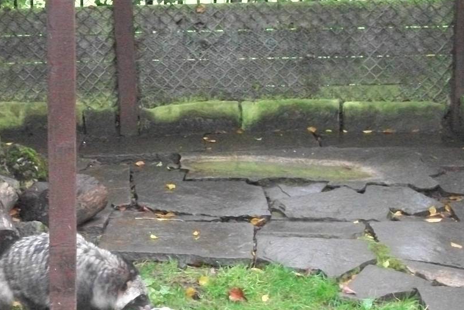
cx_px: 90
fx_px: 1070
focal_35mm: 83
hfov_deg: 24.1
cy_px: 241
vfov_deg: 16.4
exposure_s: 1/40
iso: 800
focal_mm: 7.1
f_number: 3.2
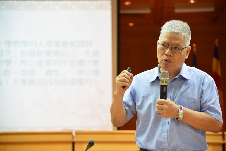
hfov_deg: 22.1
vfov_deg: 14.9
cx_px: 113
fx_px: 578
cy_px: 76
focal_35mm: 92
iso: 1000
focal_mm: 92
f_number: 4
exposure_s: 1/60
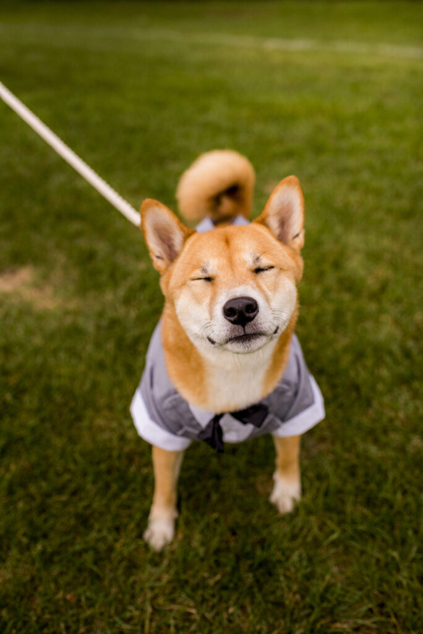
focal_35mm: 35
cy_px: 317
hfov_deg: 37.9
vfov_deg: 54.4
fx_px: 616
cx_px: 212
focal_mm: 35
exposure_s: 1/4000
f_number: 2.8
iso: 1000
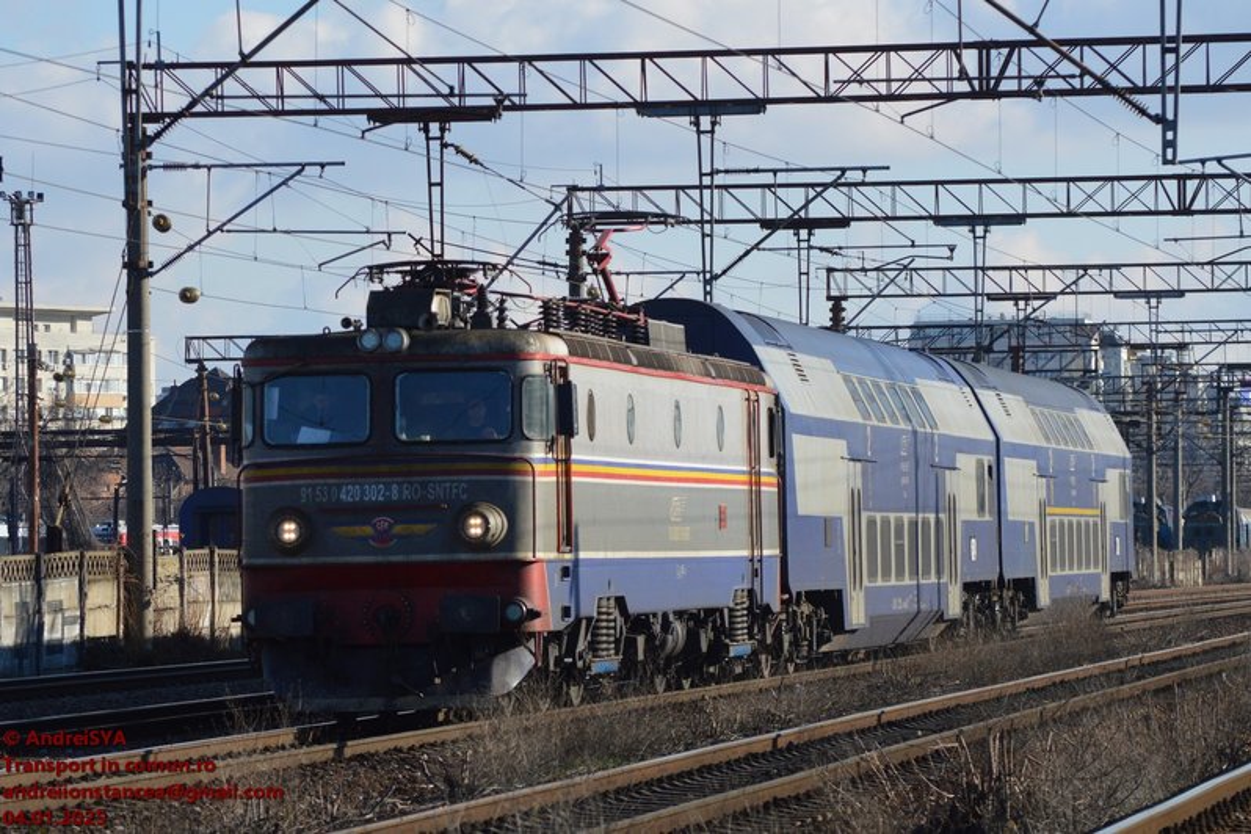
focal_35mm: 150
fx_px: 5212
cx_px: 626
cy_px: 417
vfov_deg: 9.1
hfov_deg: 13.7
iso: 400
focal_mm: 100
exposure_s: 1/1600
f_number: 5.6
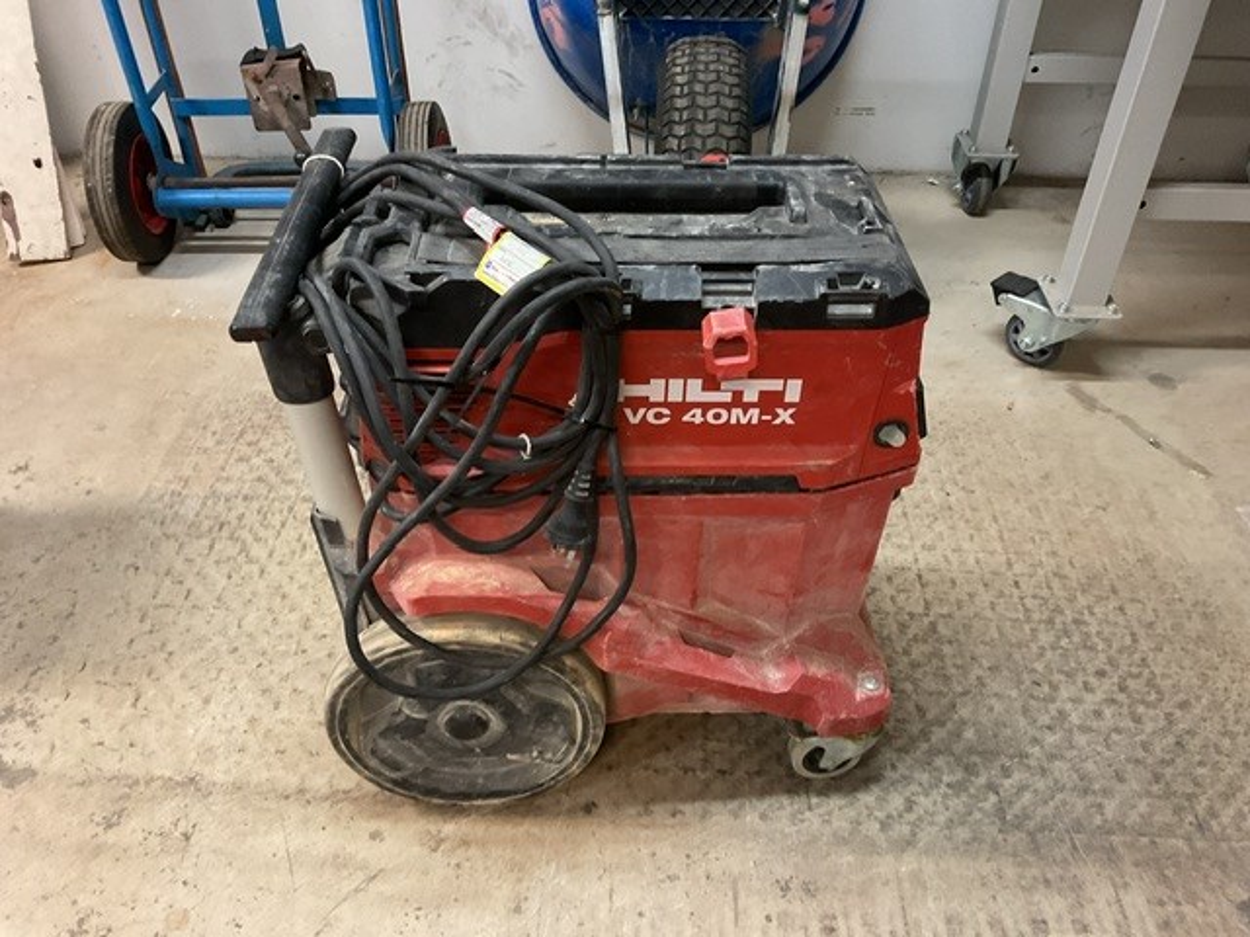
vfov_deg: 48.2
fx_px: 1047
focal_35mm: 29
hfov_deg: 61.7
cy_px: 468
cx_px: 625
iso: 200
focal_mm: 3
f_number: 1.8
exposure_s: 1/33
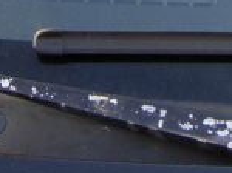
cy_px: -227
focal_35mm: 246
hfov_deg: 7.9
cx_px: 316
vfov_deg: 5.8
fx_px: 1646
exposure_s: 1/98.7
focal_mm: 7.5
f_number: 3.4
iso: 50
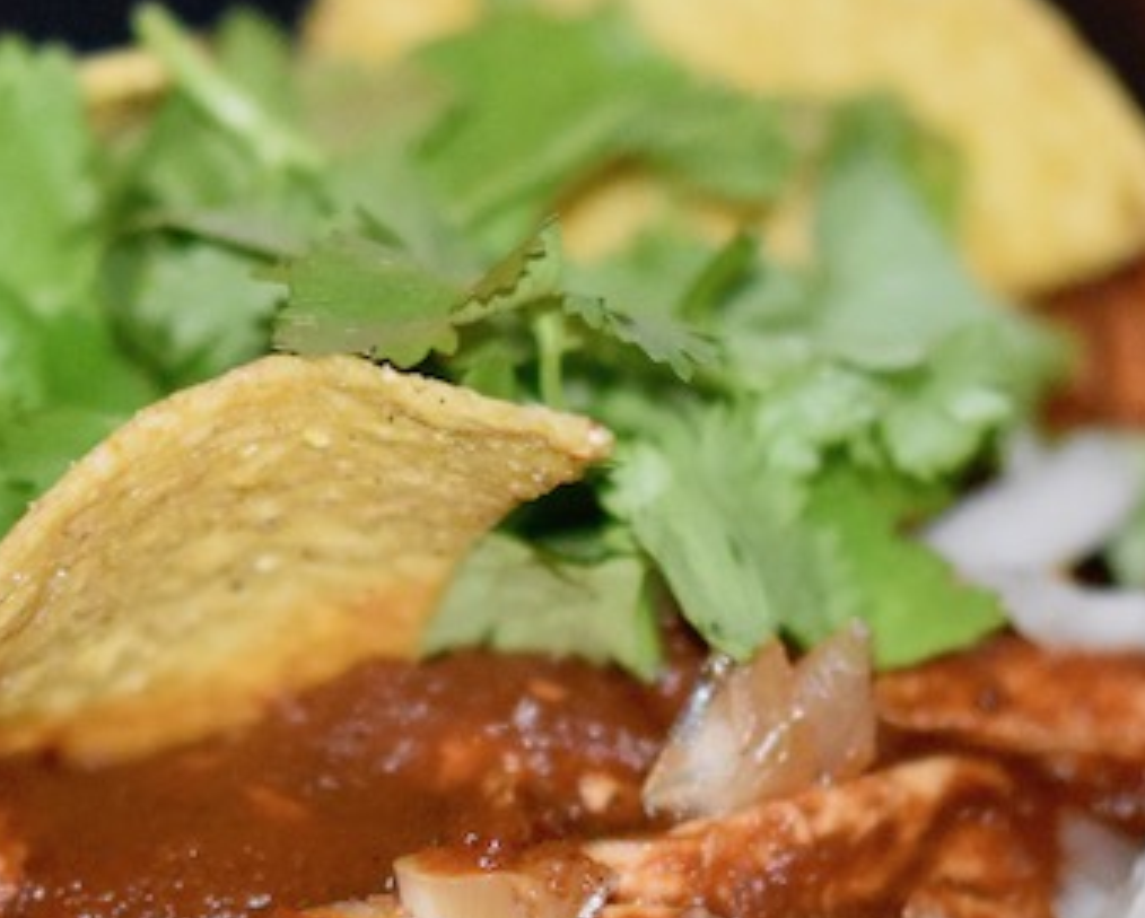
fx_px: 15175
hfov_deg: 4.3
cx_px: 346
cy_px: 689
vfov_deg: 3.5
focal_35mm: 447
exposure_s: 1/60
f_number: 3.2
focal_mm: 105
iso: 5000
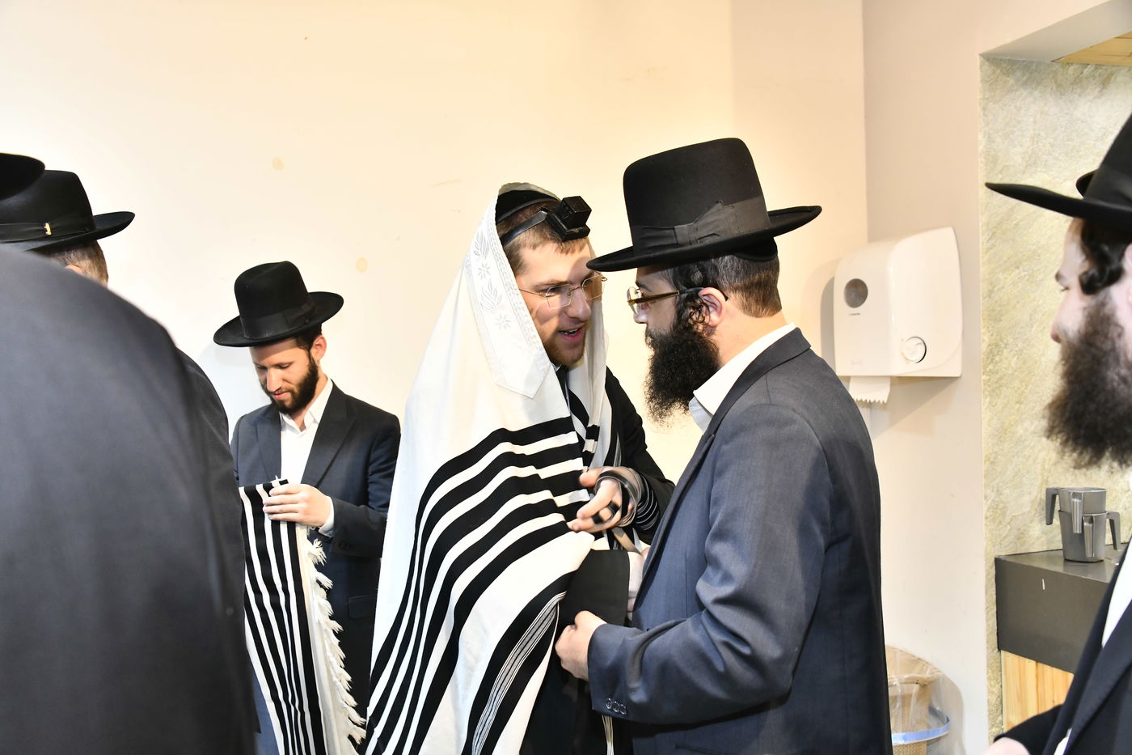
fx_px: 1100
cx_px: 566
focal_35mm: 35
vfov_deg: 37.8
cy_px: 378
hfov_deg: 54.4
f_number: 5.6
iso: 1600
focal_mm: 35
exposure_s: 1/160
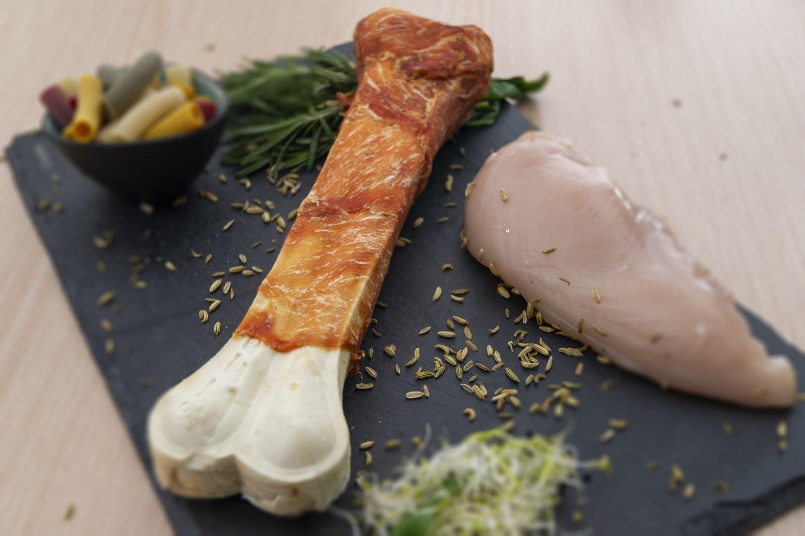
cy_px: 268
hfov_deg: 43.6
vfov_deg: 29.9
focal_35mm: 45
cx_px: 402
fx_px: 1006
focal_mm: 30
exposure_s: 1/200
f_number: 4.5
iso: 200
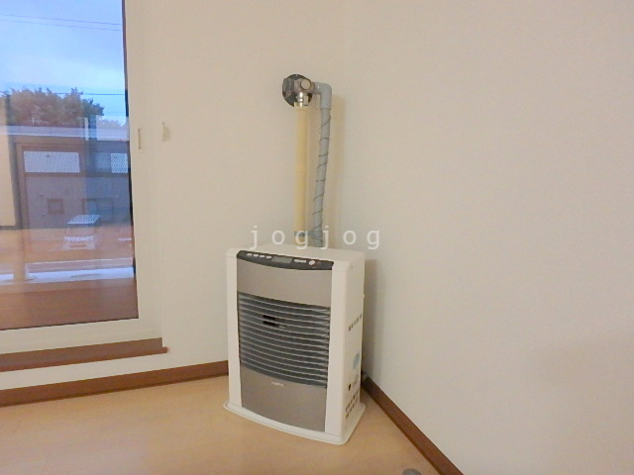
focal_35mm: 21
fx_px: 385
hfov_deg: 79.0
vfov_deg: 63.4
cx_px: 317
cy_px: 238
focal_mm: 3.7
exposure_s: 1/15
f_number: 3.5
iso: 800
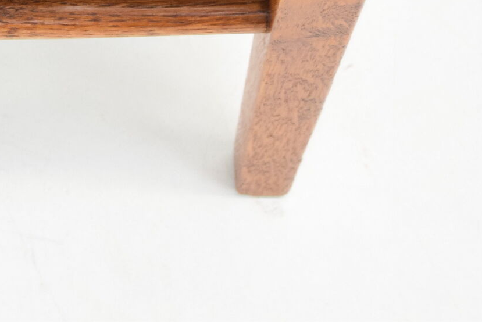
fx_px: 3336
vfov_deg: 5.4
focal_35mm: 249
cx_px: -170
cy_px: -259
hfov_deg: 8.1
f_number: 6.3
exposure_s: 1/160
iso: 1600
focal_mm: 46
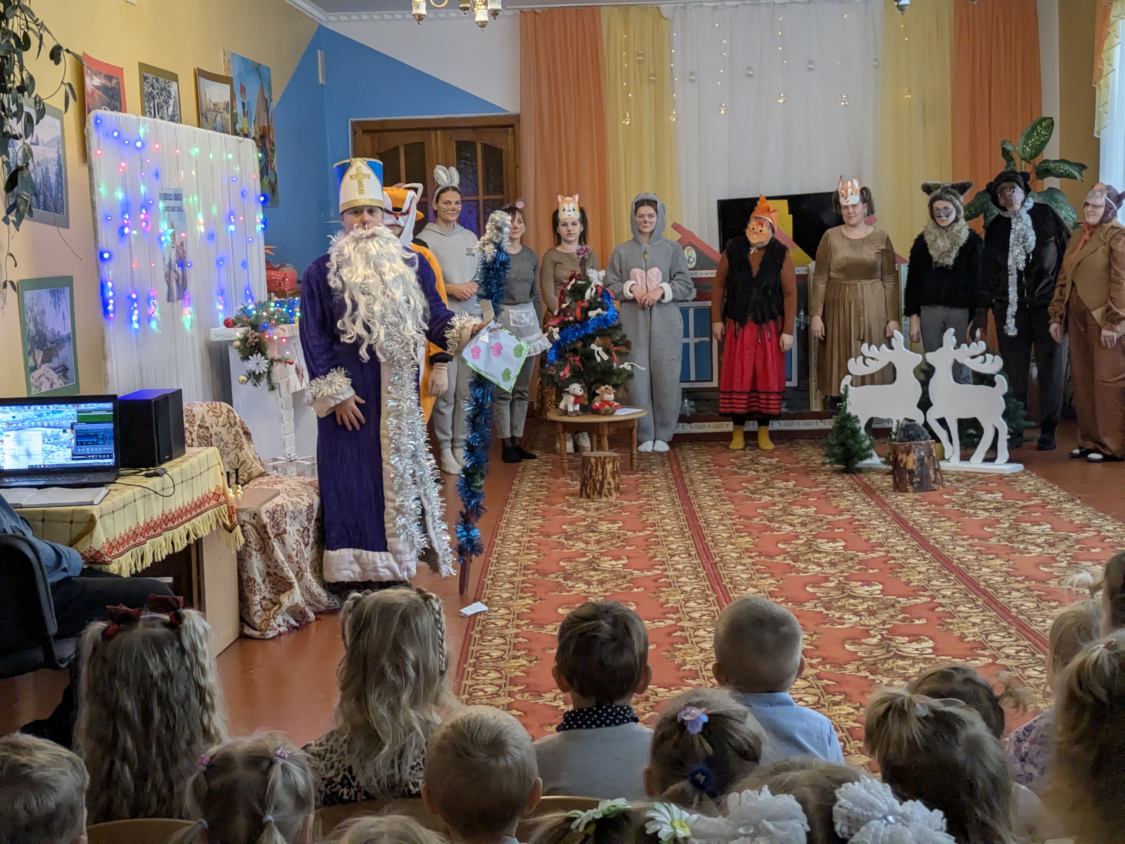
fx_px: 1658
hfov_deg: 37.5
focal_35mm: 51
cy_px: 422
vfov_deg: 28.6
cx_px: 562
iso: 347
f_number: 1.89
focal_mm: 5.43
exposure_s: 1/100
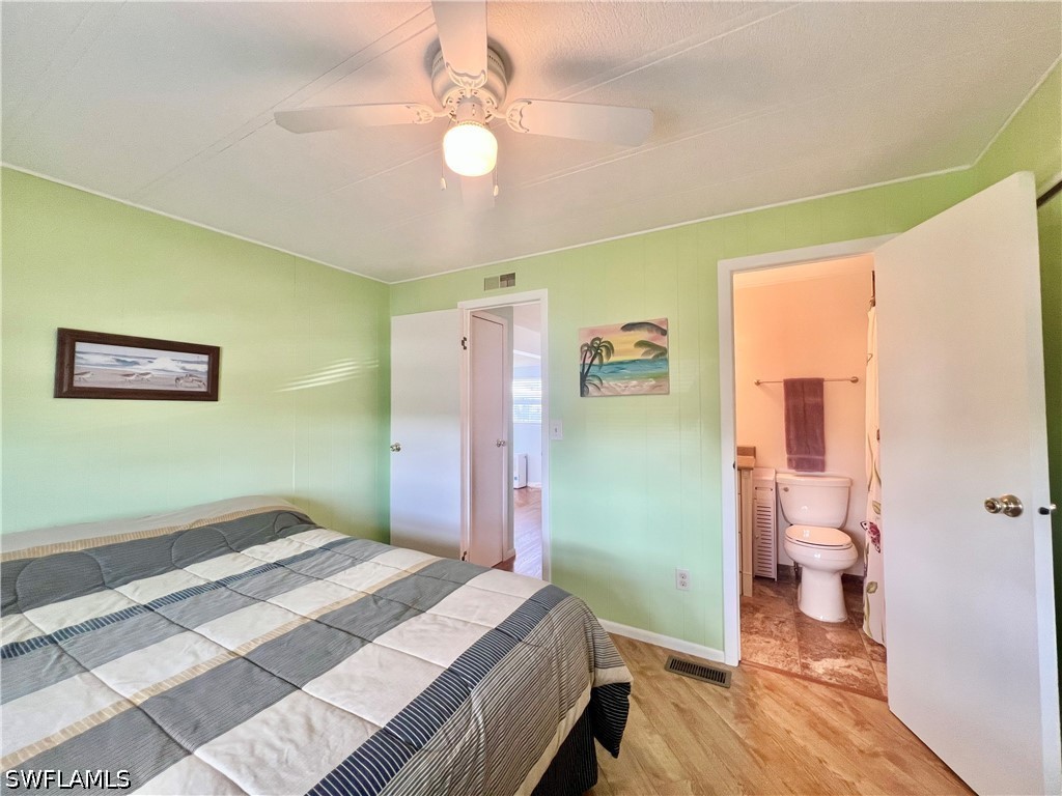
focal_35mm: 13
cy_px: 398
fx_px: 399
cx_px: 531
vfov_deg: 89.9
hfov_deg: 106.2
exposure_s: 1/60
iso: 125
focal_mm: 1.57
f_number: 1.8
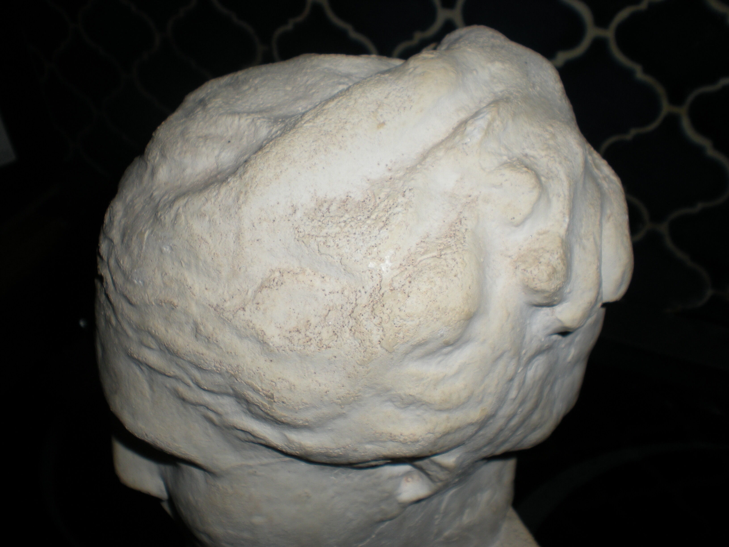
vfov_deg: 37.7
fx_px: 800
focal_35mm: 38
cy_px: 274
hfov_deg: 49.0
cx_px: 364
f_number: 4.6
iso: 64
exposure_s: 1/60
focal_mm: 6.3
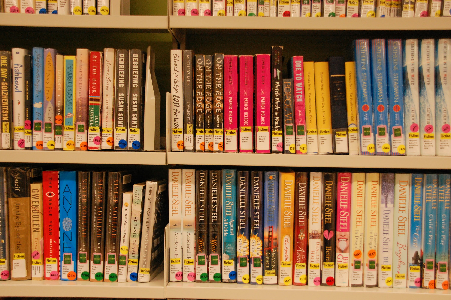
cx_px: 226
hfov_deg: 45.0
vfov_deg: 30.8
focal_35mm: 44
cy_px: 150
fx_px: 544
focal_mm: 29
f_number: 4.2
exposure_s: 1/60
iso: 1000
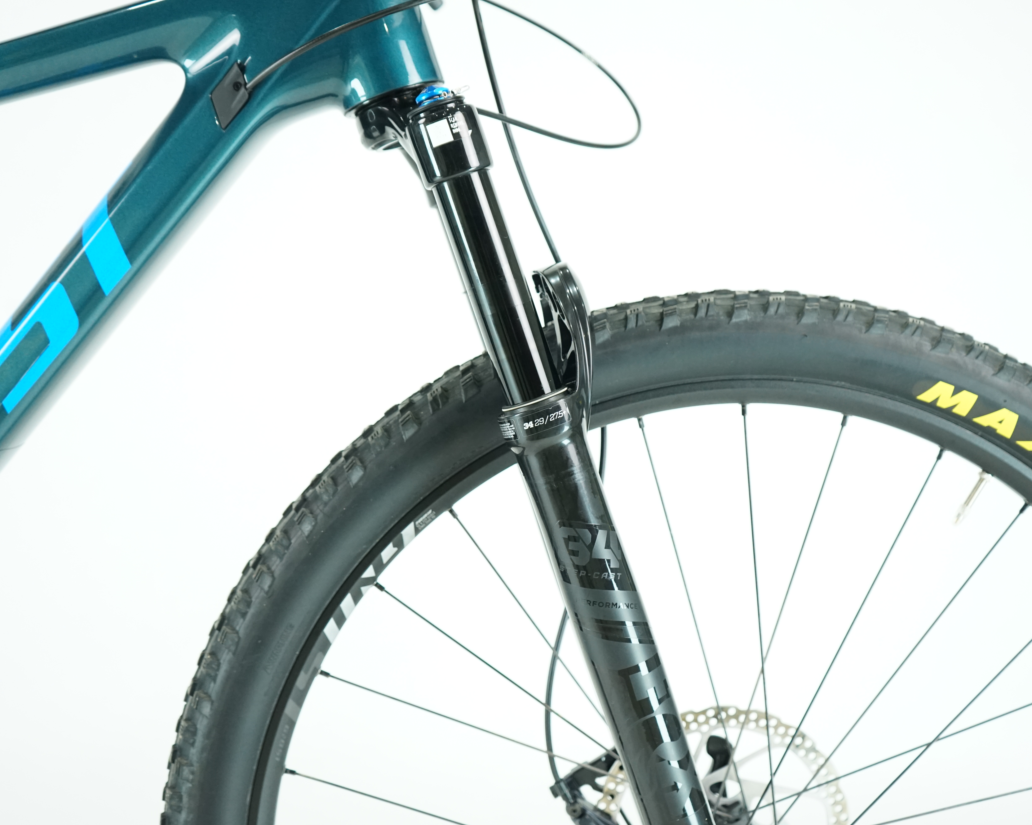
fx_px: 1222
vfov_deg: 37.3
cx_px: 524
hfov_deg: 45.8
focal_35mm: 40
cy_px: 416
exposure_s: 1/200
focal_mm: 35
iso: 2000
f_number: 4
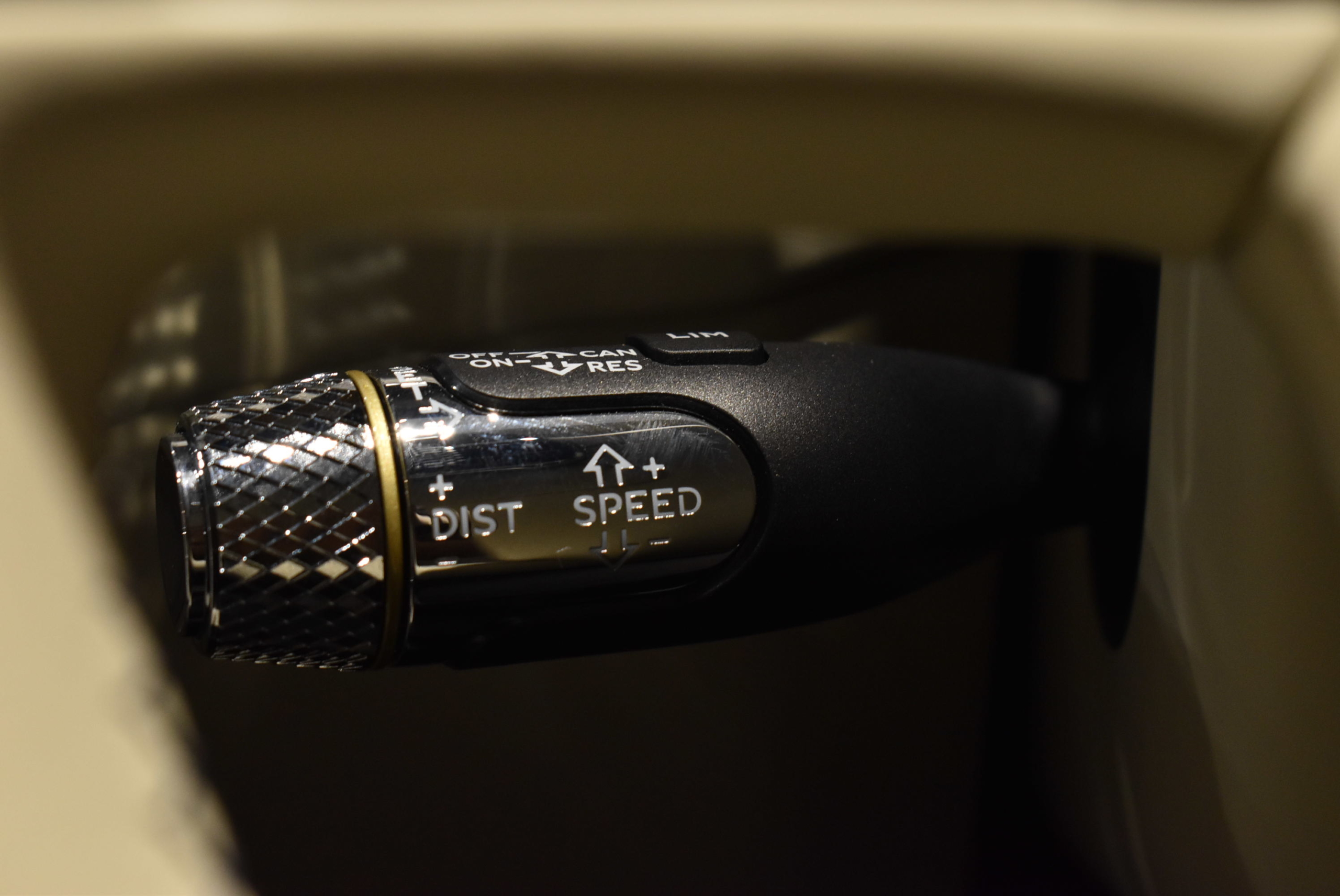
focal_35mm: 82
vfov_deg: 16.6
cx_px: 670
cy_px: 448
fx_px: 3073
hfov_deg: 24.6
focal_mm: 55
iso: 1400
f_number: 8
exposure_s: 1/100
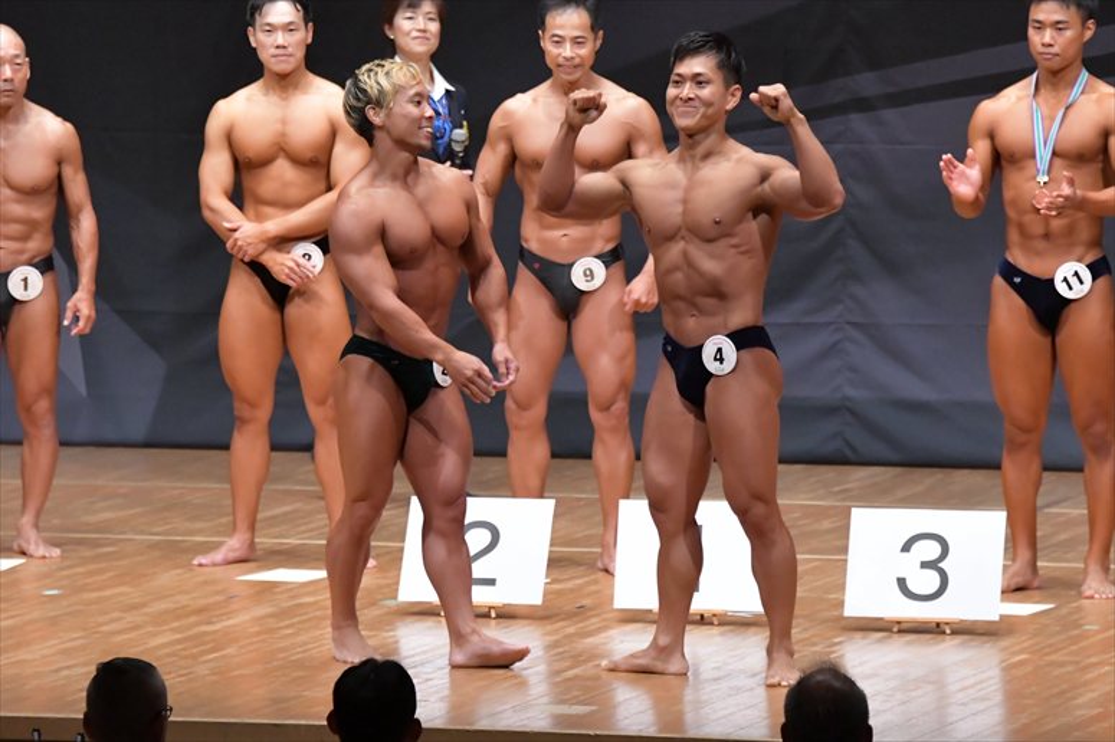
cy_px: 371
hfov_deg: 7.2
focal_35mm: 285
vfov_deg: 4.8
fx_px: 8823
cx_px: 558
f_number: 5.6
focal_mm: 190
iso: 8000
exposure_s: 1/400
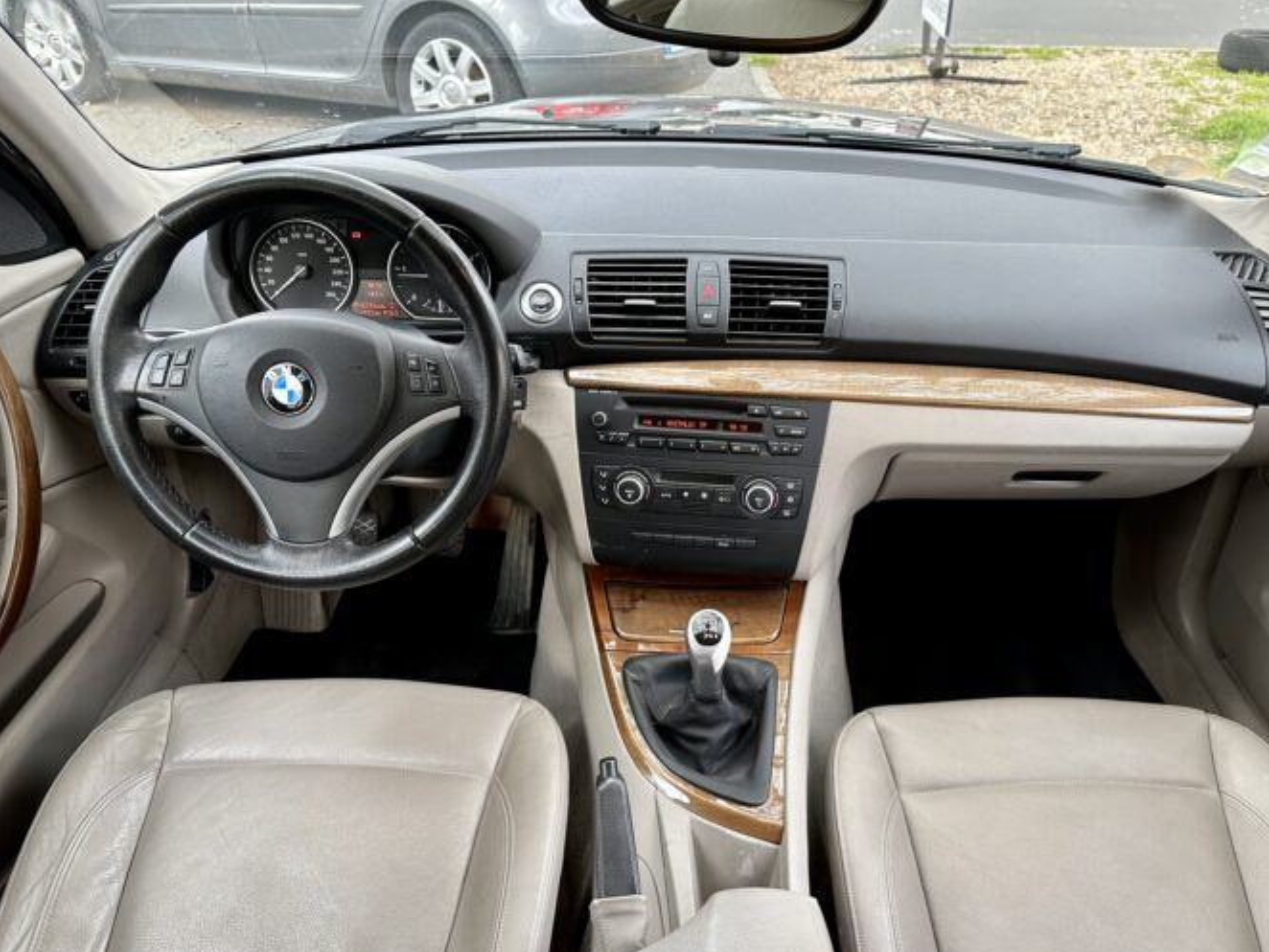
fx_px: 1064
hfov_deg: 61.5
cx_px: 688
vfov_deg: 48.2
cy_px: 511
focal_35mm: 29
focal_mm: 6.86
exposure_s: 1/121
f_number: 1.78
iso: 100
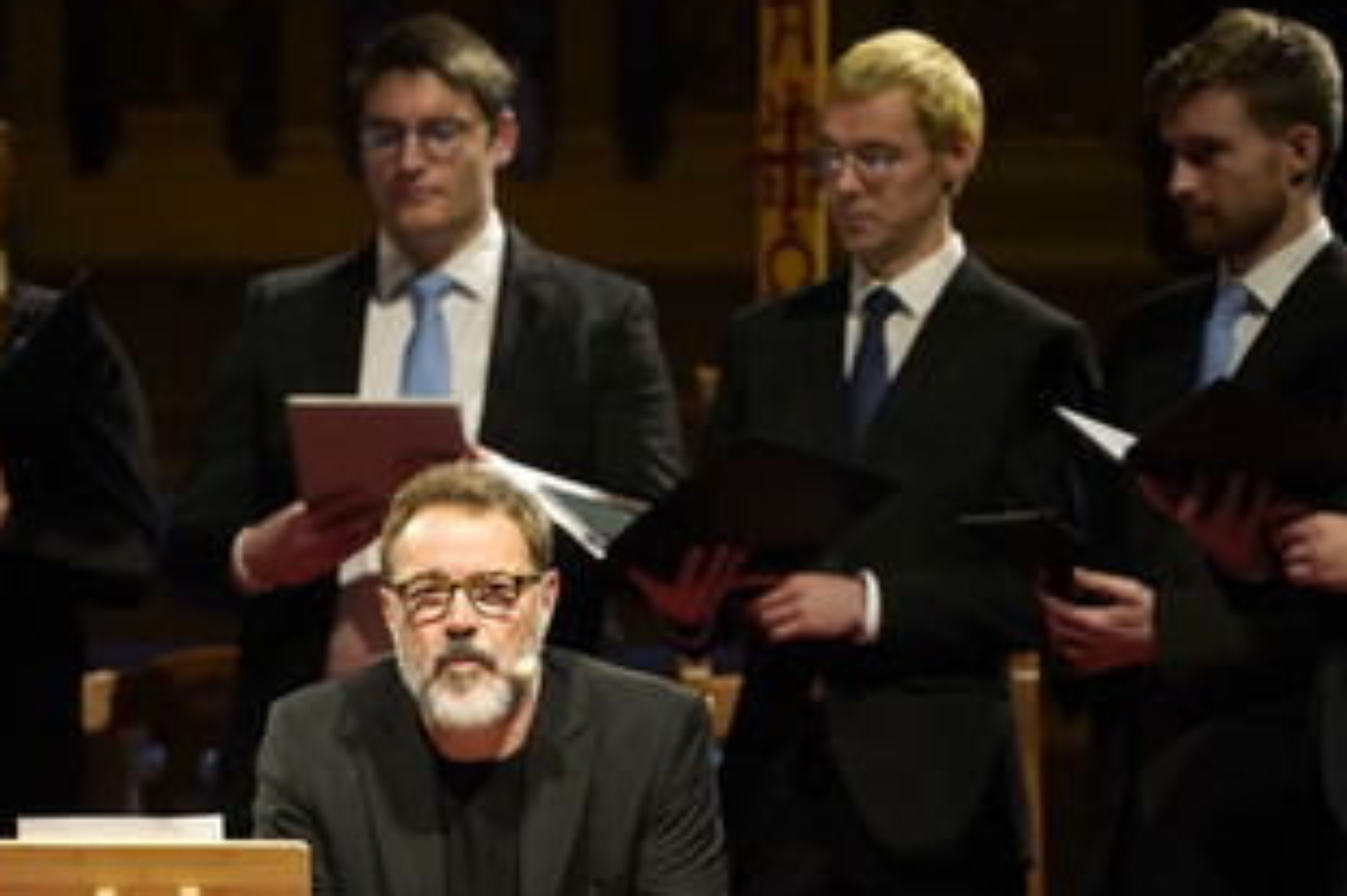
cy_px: 589
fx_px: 29692
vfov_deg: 1.7
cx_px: 526
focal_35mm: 794
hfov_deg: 2.6
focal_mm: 547
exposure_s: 1/125
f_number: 6.3
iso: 5000
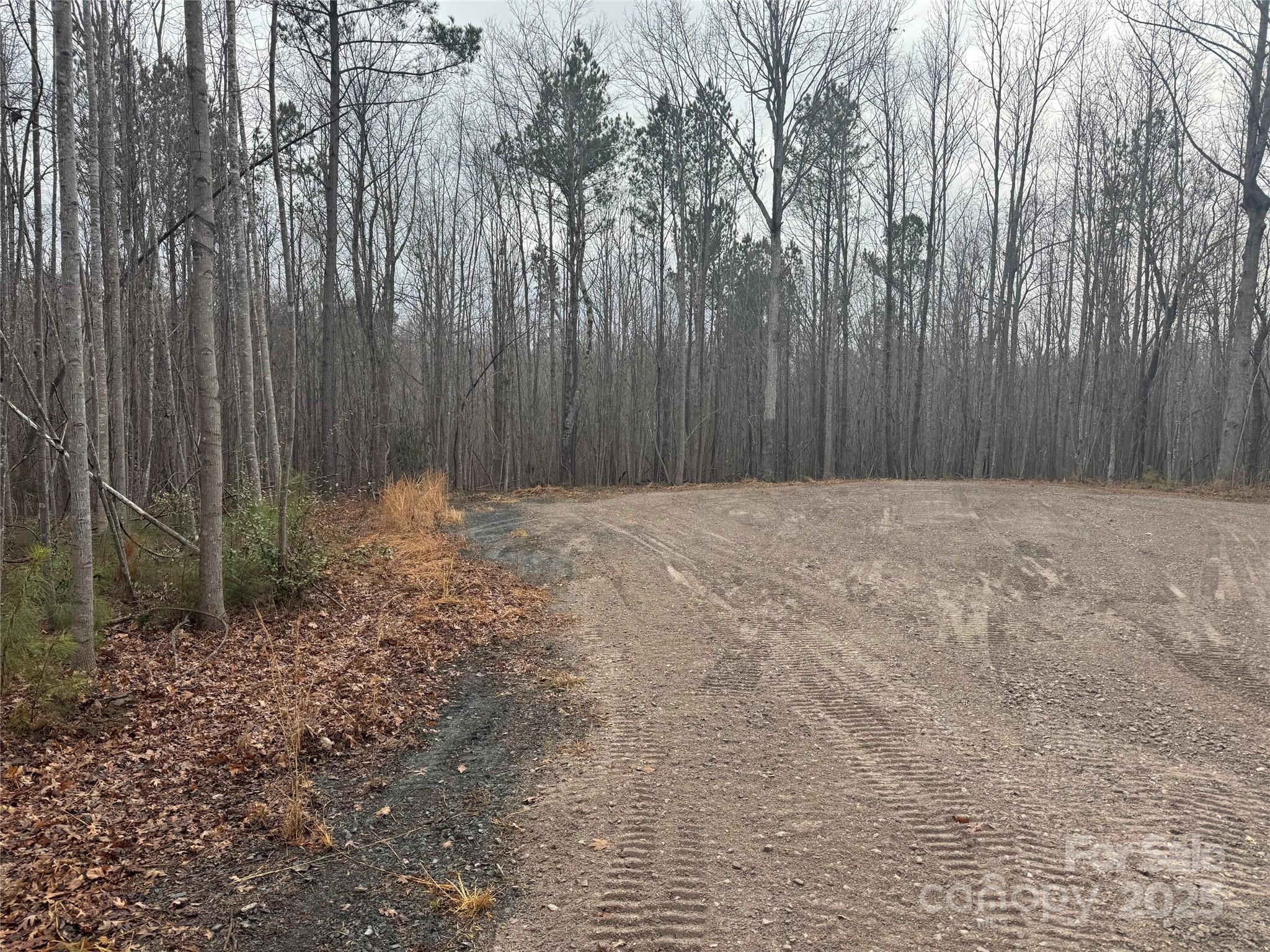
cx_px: 635
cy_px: 476
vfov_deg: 56.8
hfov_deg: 71.6
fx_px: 881
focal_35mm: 24
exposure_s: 1/604
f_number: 1.78
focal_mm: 6.76
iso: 80
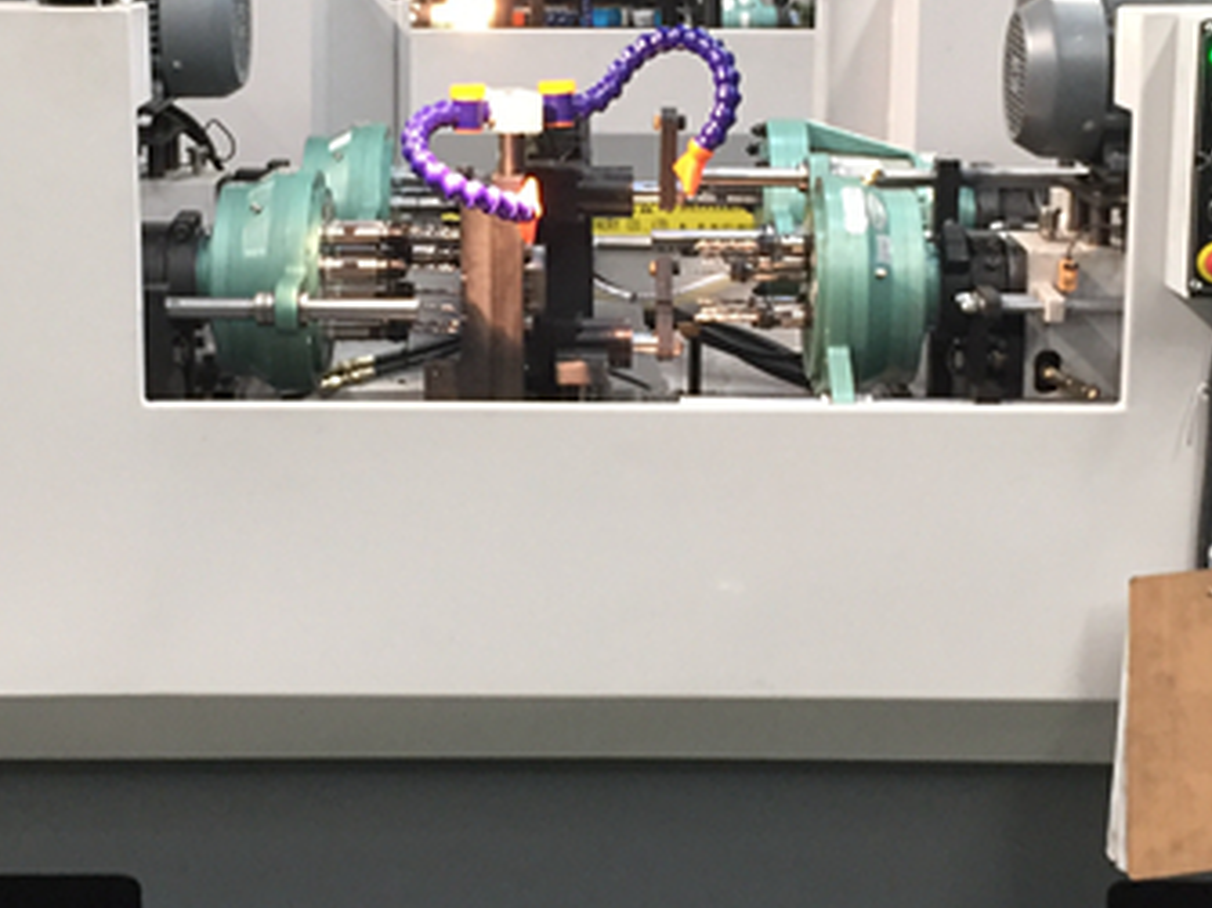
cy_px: 288
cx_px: 572
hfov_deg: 29.8
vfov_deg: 22.5
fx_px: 2275
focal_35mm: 65
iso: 160
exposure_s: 1/33
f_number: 2.2
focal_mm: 4.15
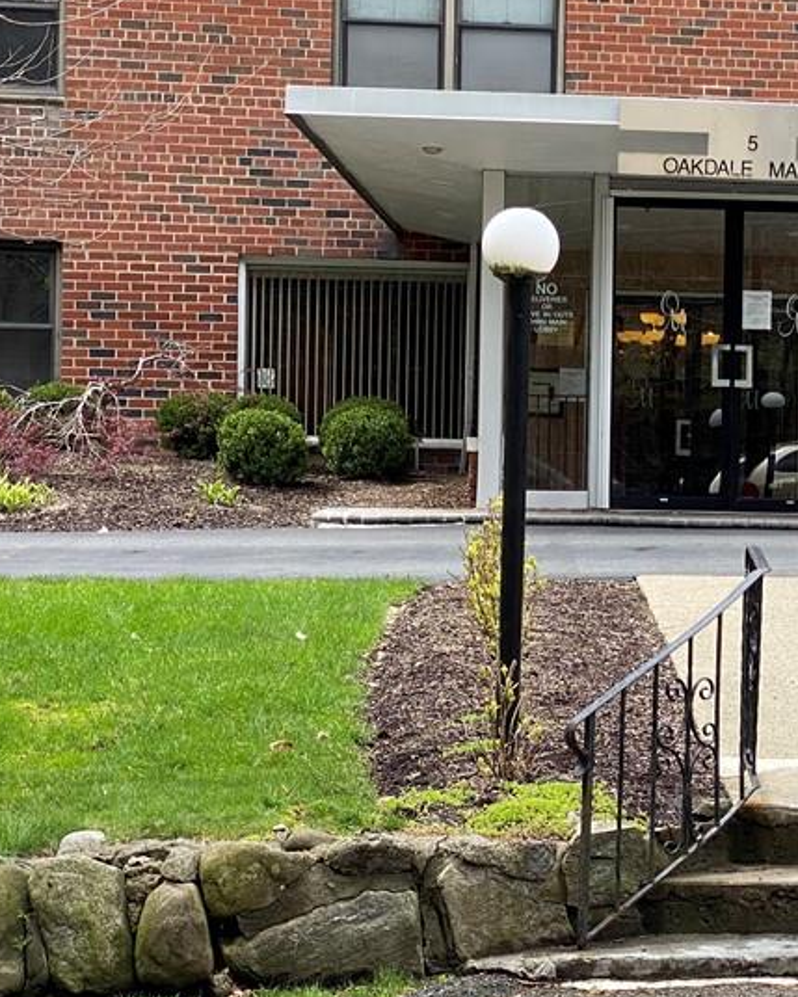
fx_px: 2863
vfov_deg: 19.8
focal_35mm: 97
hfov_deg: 15.6
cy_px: 513
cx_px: 804
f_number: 2
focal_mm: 6
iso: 20
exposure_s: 1/527
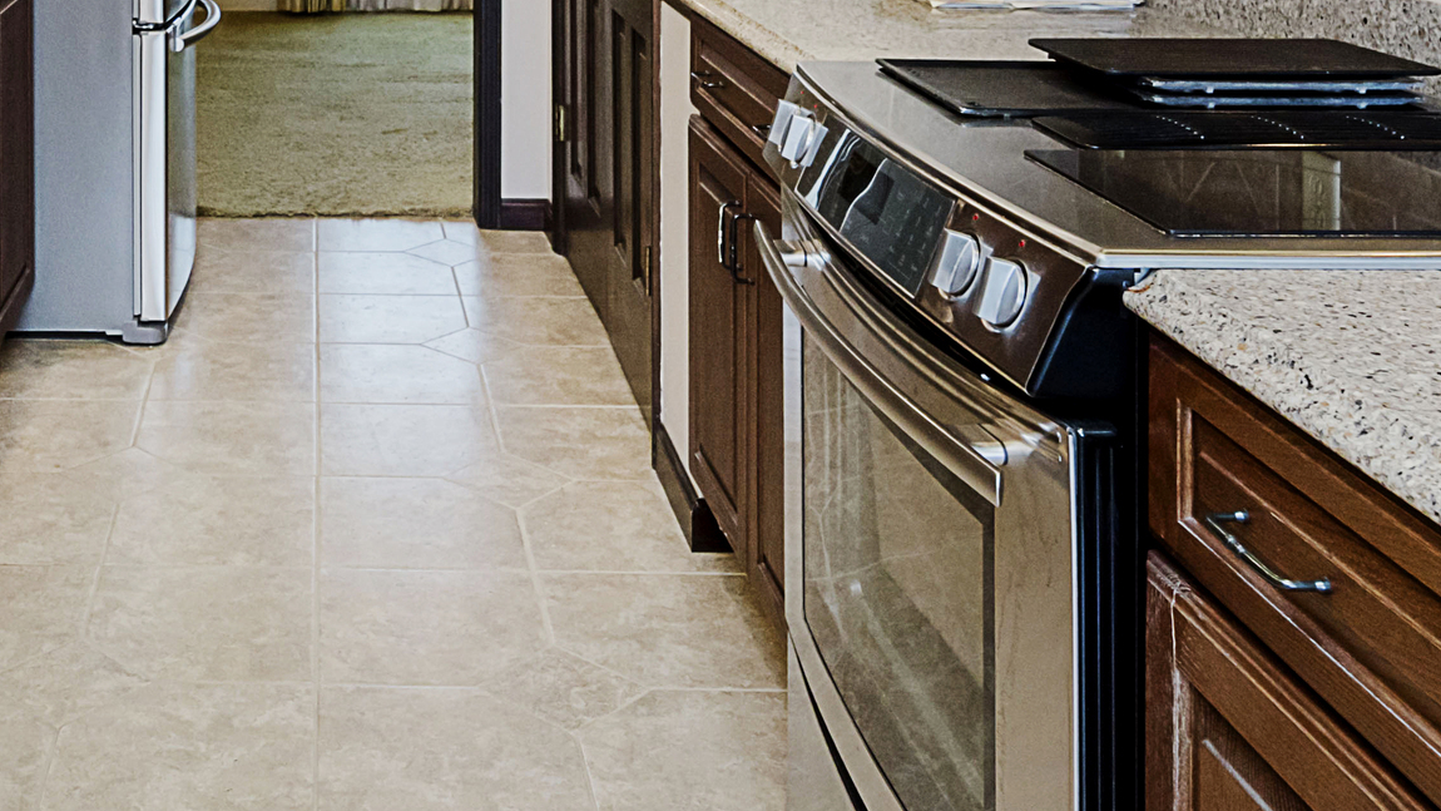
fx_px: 1605
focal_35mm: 42
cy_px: -294
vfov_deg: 24.2
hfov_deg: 46.9
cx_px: 392
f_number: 5.6
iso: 320
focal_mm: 15
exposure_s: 1/60
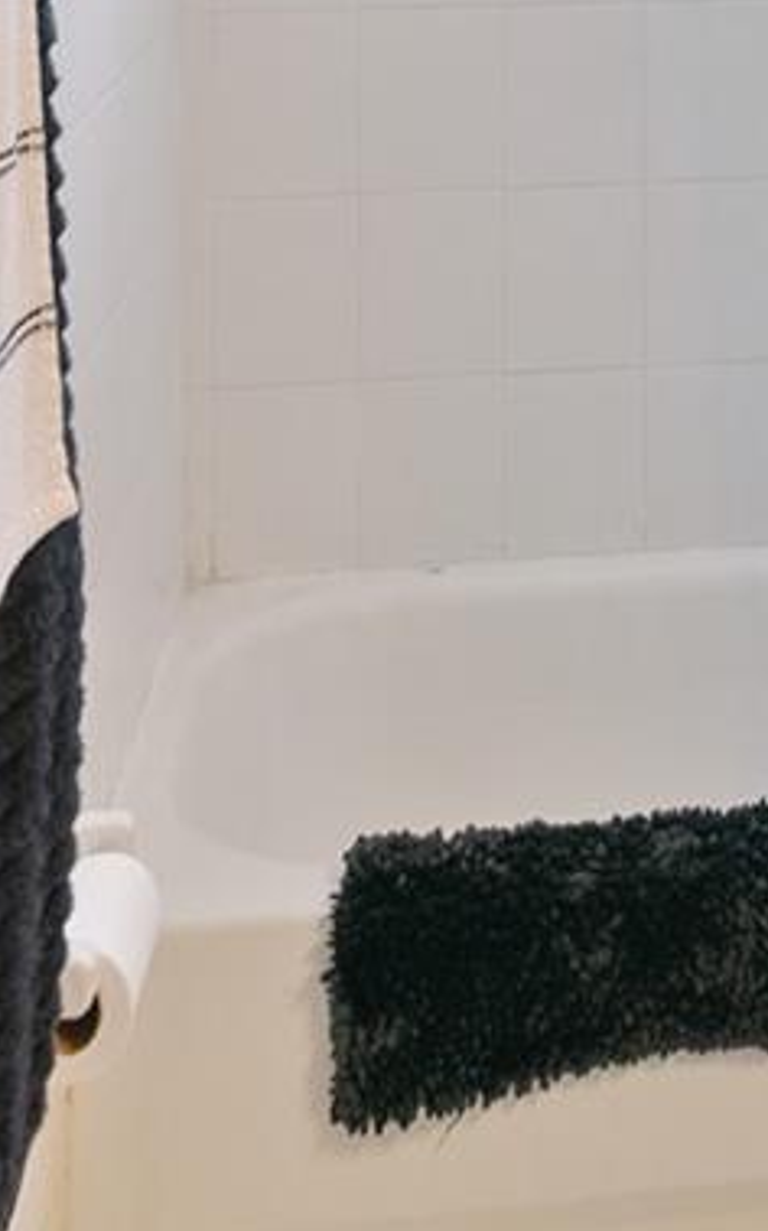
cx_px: 934
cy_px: -177
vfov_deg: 26.9
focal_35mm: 69
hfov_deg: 17.9
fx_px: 2312
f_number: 7.1
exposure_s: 1/15
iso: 640
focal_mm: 16
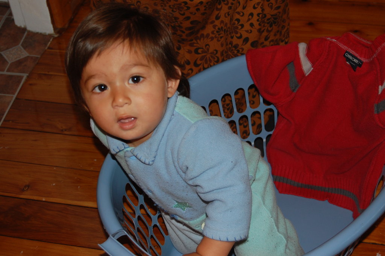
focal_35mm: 72
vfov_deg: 18.9
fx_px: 769
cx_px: 192
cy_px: 128
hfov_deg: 28.1
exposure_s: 1/60
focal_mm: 48
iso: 400
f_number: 5.6
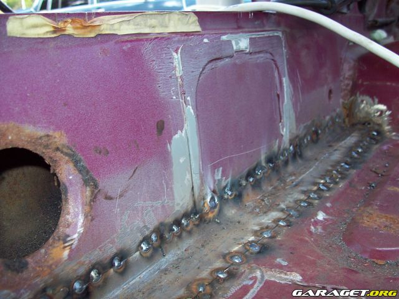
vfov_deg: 39.7
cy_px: 150
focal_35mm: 36
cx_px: 200
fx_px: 415
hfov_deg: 51.4
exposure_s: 1/64
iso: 80
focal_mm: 6
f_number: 2.7
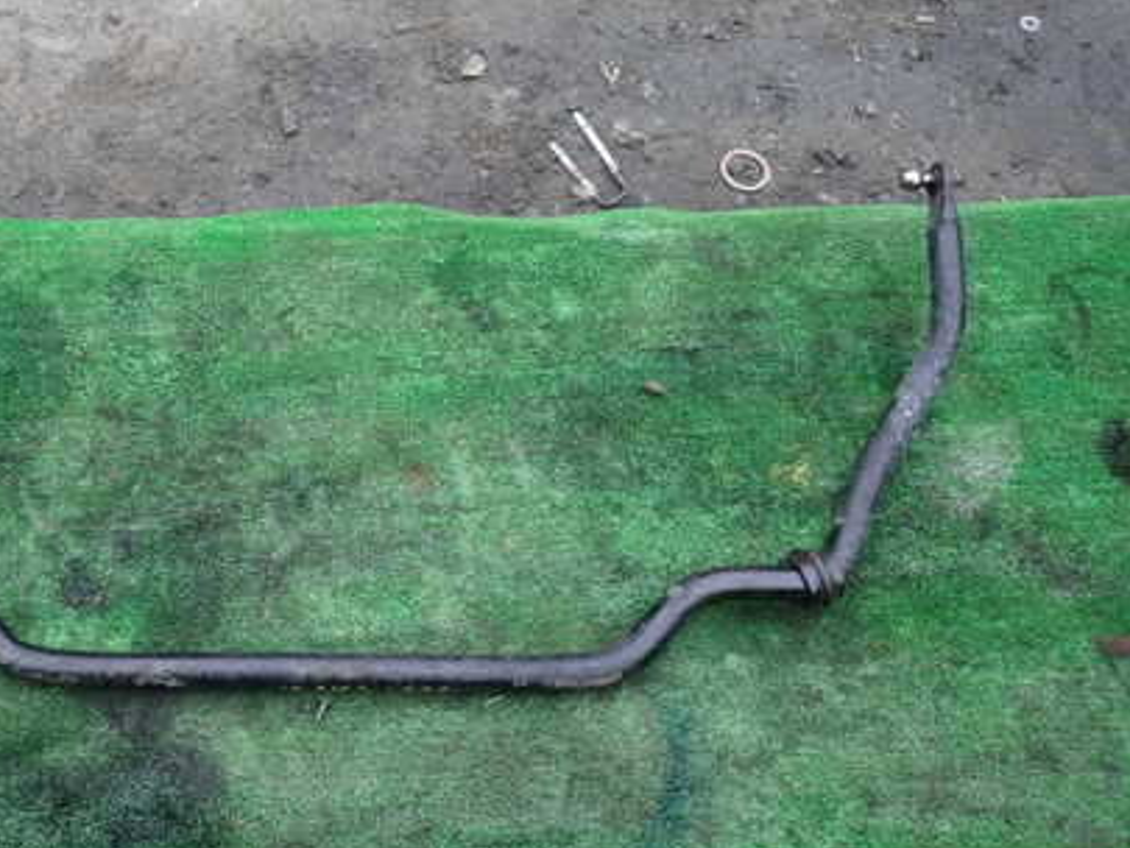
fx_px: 1208
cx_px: 321
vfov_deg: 38.4
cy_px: 310
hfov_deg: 48.7
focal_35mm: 37
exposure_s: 1/60
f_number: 2
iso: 100
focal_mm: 4.5
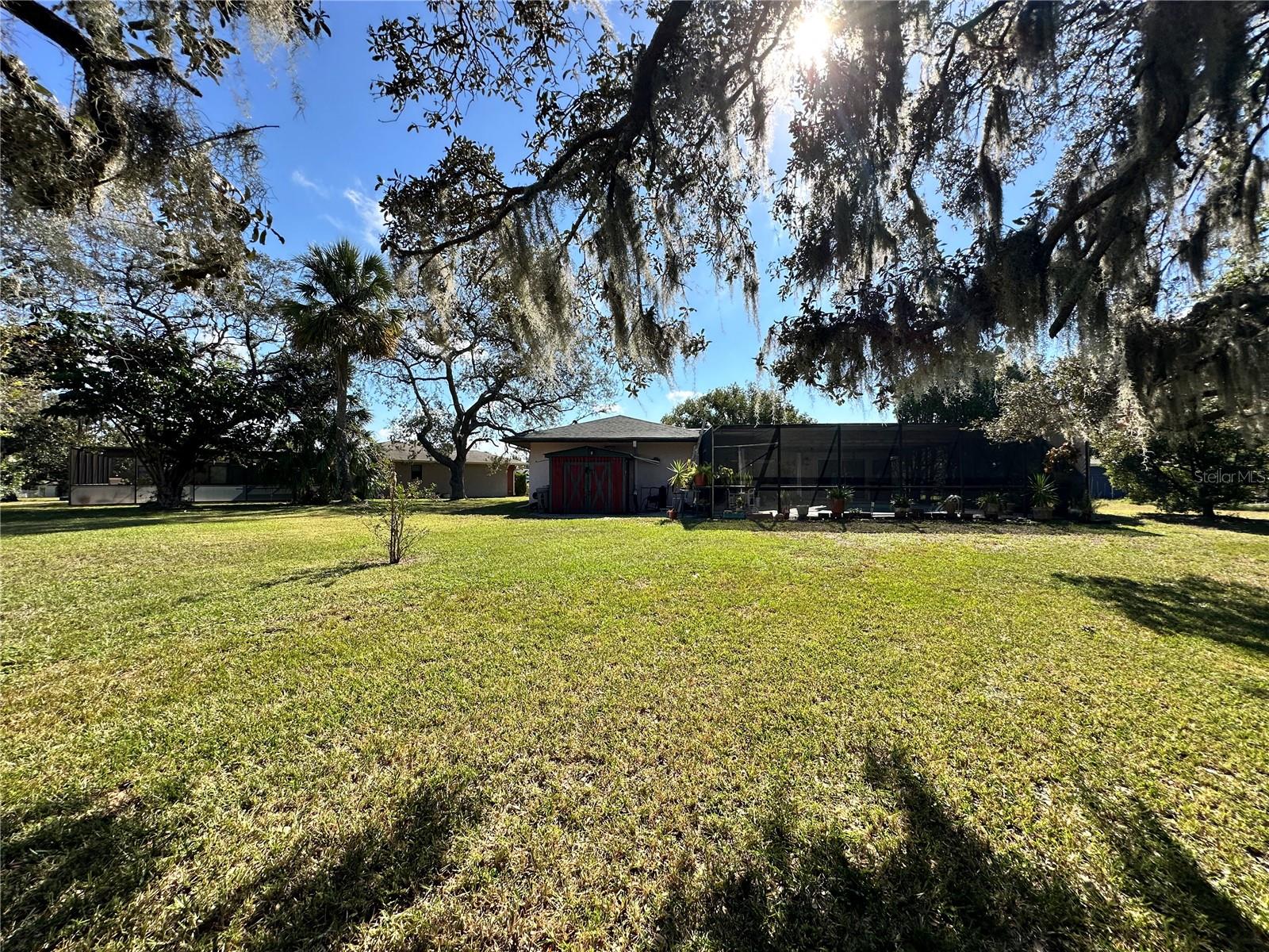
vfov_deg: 85.7
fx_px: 513
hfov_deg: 102.1
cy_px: 476
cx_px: 634
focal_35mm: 14
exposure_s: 1/1511
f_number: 2.2
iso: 50
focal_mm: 2.22
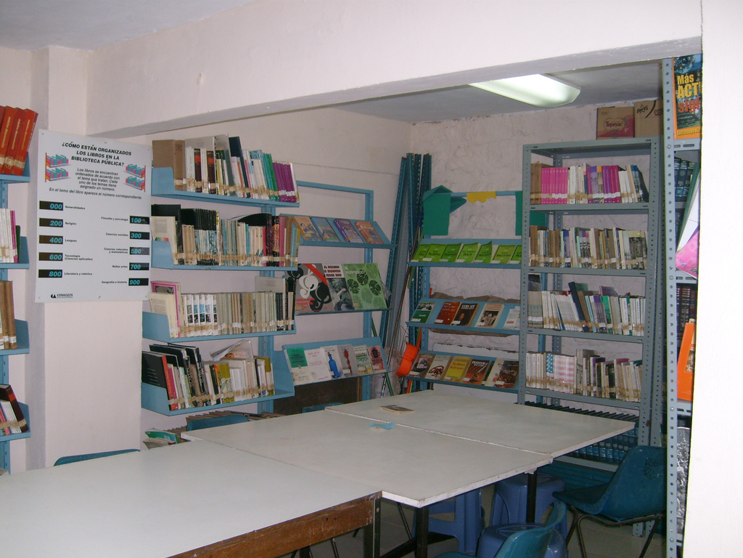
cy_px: 279
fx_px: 751
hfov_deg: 52.6
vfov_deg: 40.7
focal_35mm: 35
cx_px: 372
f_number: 2.8
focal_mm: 5.8
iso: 100
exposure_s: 1/45
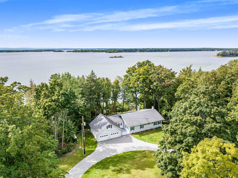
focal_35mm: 24
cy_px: 89
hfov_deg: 71.6
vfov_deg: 56.8
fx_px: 165
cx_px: 119
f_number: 2.8
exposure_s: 1/2500
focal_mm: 12.29
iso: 150
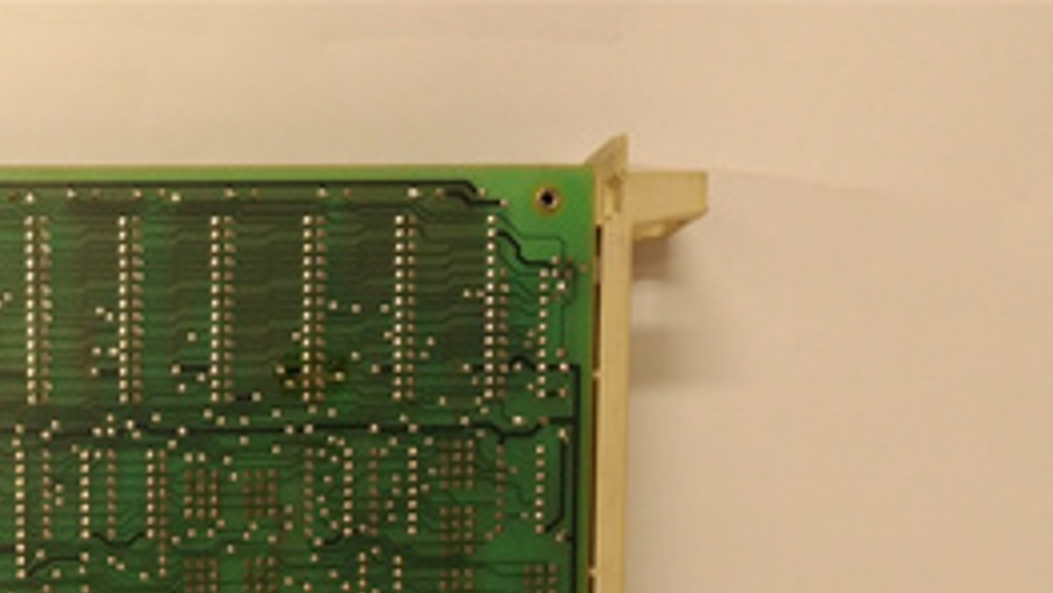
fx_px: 1564
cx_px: 72
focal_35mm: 56
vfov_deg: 19.9
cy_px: 747
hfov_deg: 34.7
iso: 231
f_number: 2
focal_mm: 3.79
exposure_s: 1/33
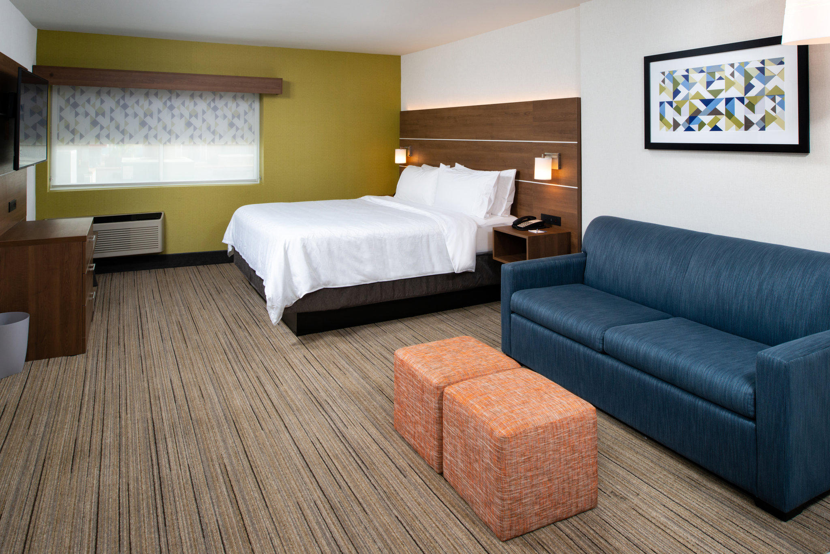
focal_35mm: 24
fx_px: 553
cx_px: 415
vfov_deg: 53.2
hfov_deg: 73.7
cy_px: 277
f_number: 13
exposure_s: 1/80
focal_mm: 24
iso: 640
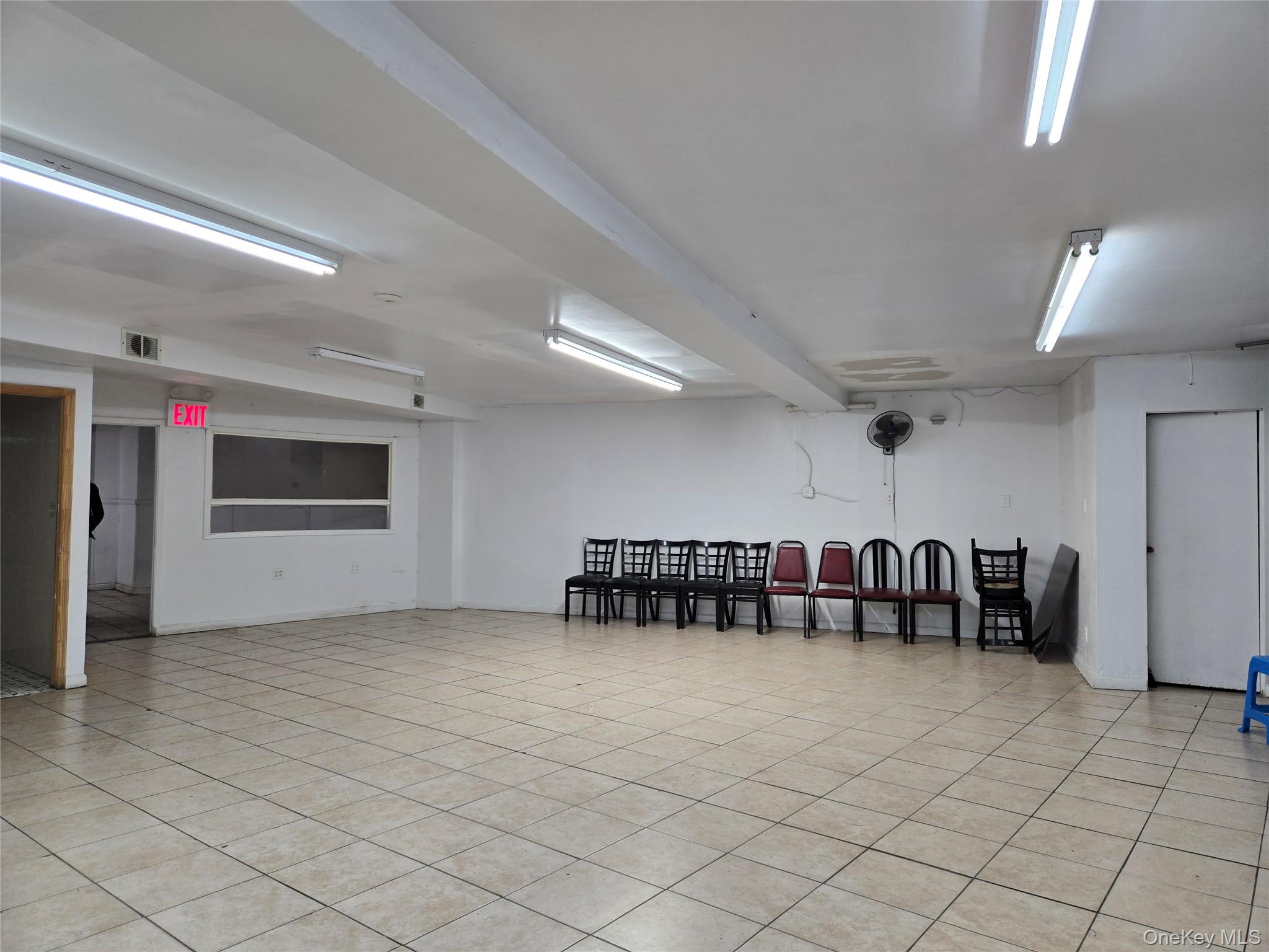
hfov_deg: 73.9
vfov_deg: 58.9
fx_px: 843
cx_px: 634
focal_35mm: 23
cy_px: 476
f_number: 1.8
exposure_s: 1/120
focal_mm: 5.4
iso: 100
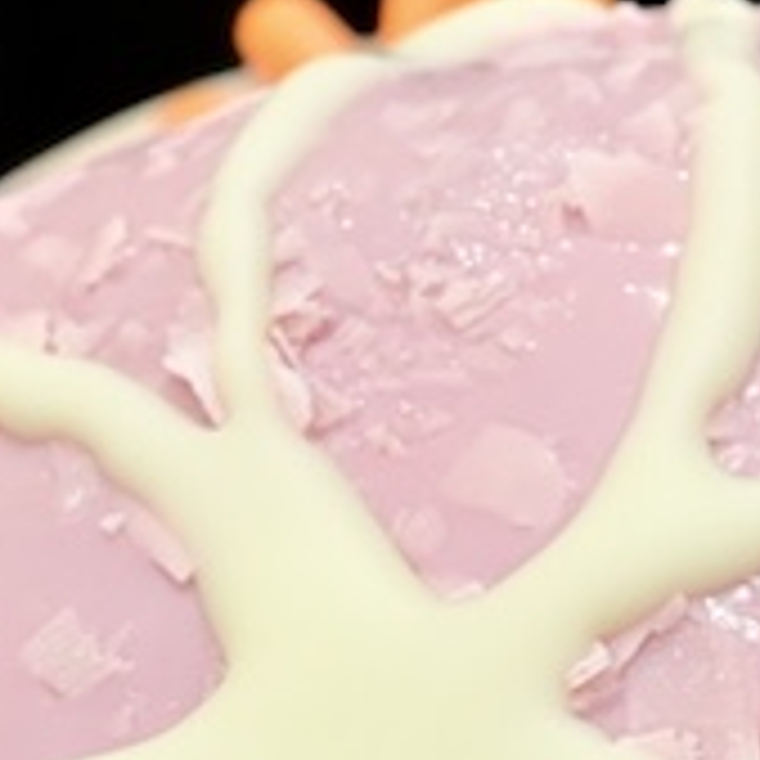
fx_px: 7502
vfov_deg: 5.8
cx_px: 1713
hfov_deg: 5.6
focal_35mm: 302
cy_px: 969
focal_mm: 60
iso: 6400
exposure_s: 1/125
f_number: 10
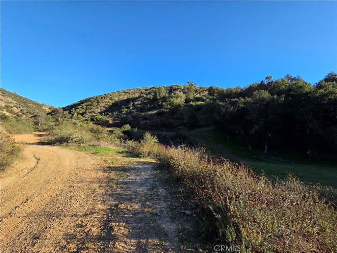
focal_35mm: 13
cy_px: 126
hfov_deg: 106.2
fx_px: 127
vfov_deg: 89.9
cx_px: 168
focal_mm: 2.2
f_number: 2.2
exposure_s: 1/805
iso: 50
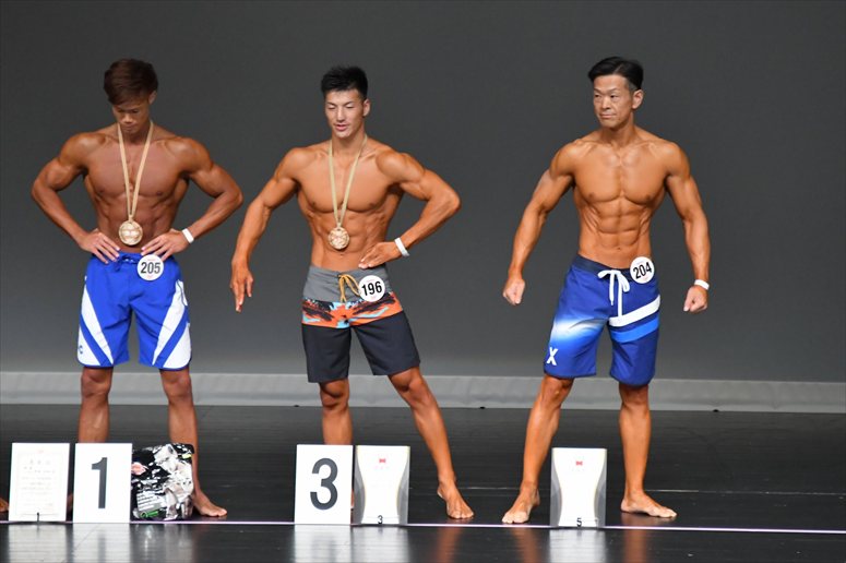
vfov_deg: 4.0
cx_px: 423
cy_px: 282
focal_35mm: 345
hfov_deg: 6.0
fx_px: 8104
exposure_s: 1/400
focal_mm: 230
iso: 5000
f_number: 5.6
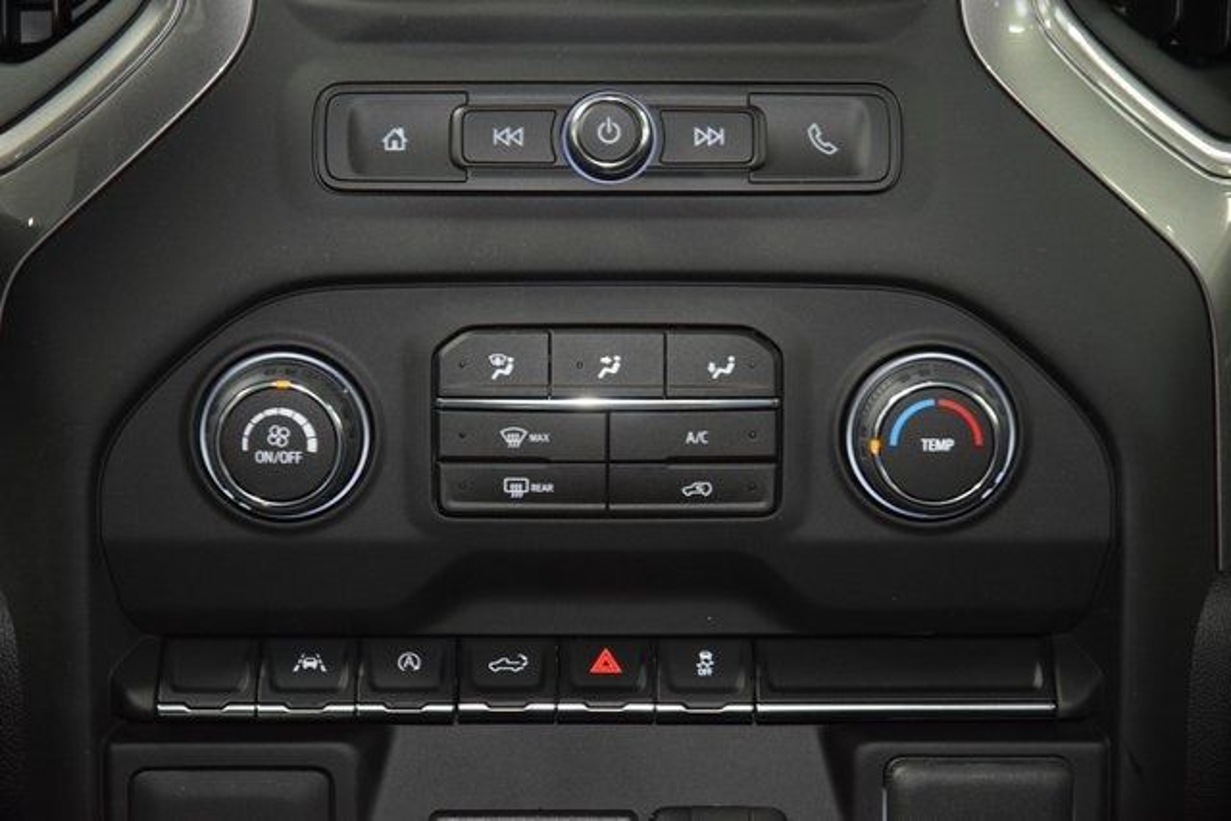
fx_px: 3591
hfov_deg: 19.5
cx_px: 616
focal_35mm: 105
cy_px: 410
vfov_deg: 13.0
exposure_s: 1/40
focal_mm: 70
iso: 2500
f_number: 4.5
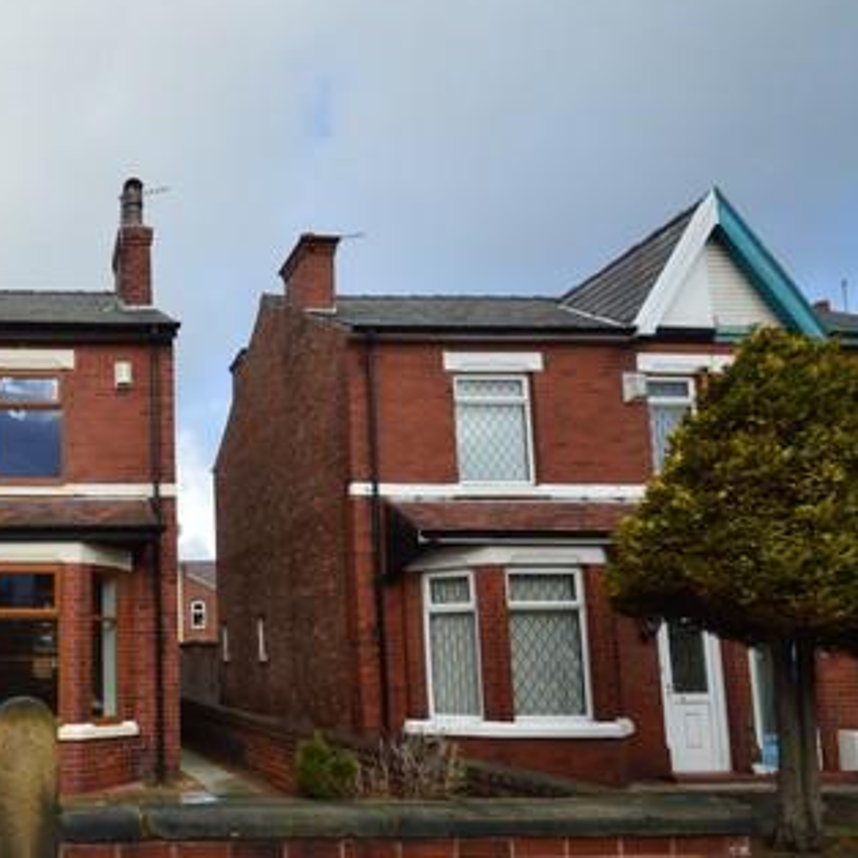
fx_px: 729
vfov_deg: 59.7
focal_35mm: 26
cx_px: 52
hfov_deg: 51.9
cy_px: 566
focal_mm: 10
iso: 400
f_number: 10
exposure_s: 1/320
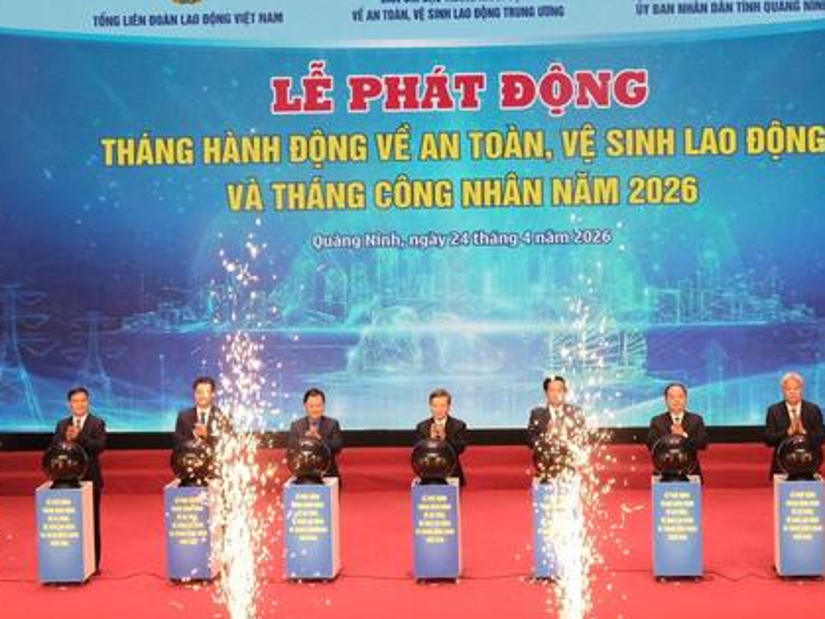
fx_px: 1882
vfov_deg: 18.6
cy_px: 265
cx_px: 459
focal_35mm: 79
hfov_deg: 24.7
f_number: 5.6
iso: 800
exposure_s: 1/125
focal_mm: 28.9
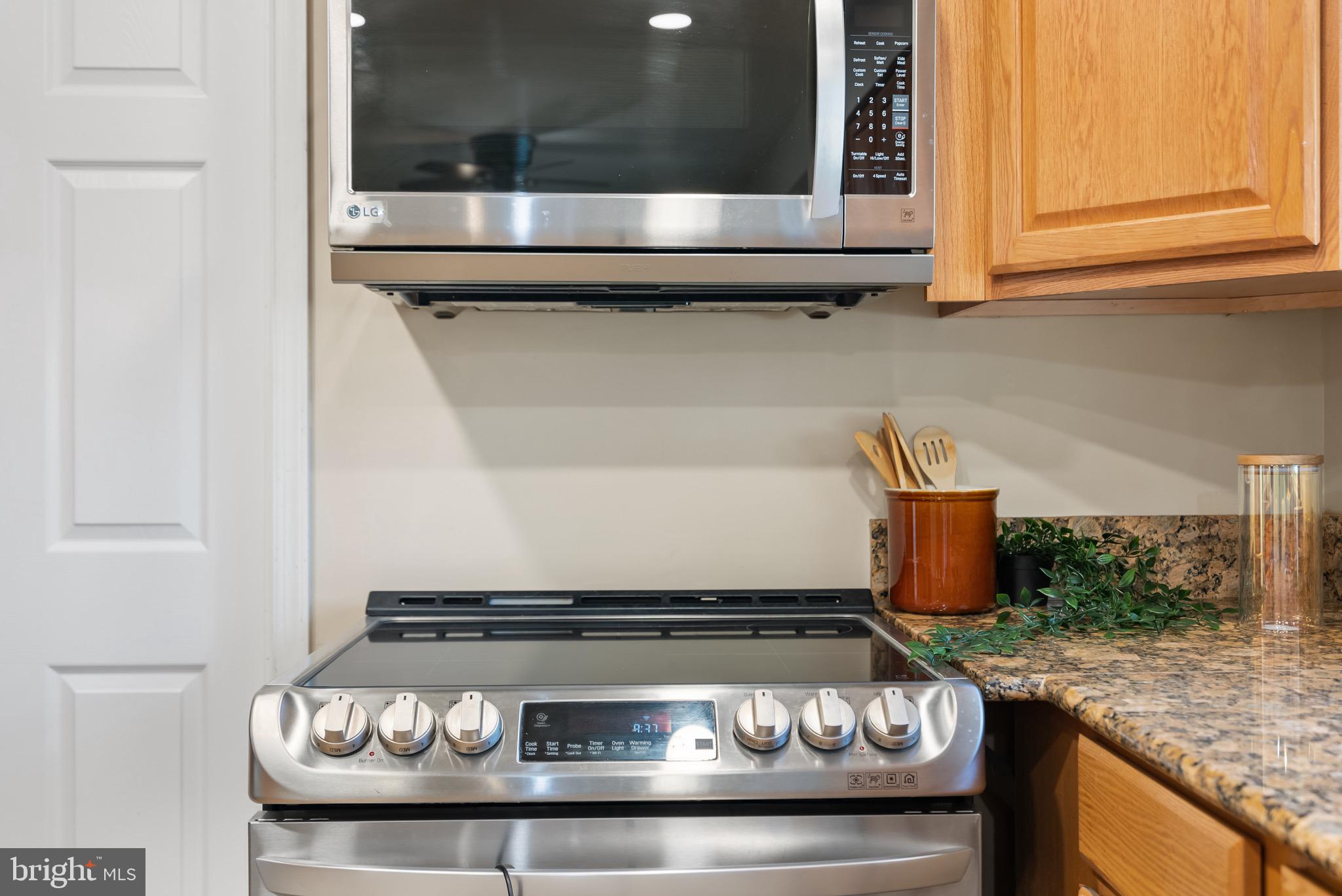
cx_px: 671
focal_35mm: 35
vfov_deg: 37.9
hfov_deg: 54.4
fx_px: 1305
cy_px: 448
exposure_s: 1/5
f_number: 4
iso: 320
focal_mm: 35
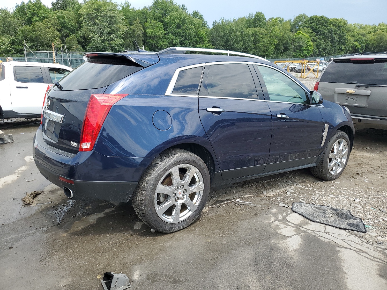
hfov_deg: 67.3
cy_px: 145
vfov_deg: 53.1
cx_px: 194
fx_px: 291
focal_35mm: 26
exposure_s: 1/1667
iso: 50
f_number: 1.5
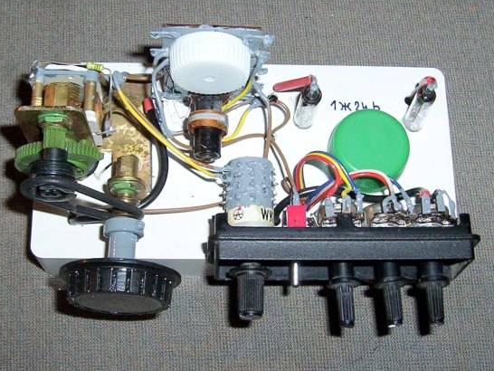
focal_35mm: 40
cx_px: 246
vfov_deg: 36.0
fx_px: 571
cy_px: 186
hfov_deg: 46.8
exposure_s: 1/60
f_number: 3.84
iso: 140
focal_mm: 5.26
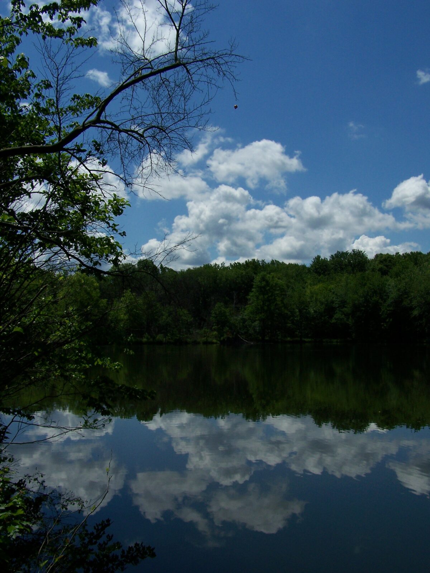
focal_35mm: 38
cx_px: 215
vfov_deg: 48.9
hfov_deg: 37.8
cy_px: 286
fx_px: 629
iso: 80
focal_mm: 6.3
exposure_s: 1/800
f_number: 5.6
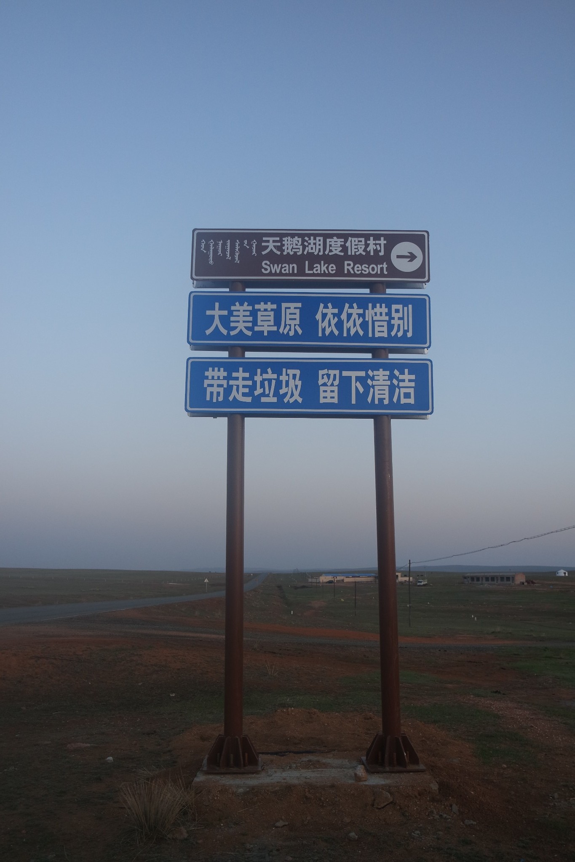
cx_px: 288
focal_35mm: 30
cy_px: 431
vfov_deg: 61.9
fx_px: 719
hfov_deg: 43.6
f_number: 4
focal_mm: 20
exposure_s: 1/80
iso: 200
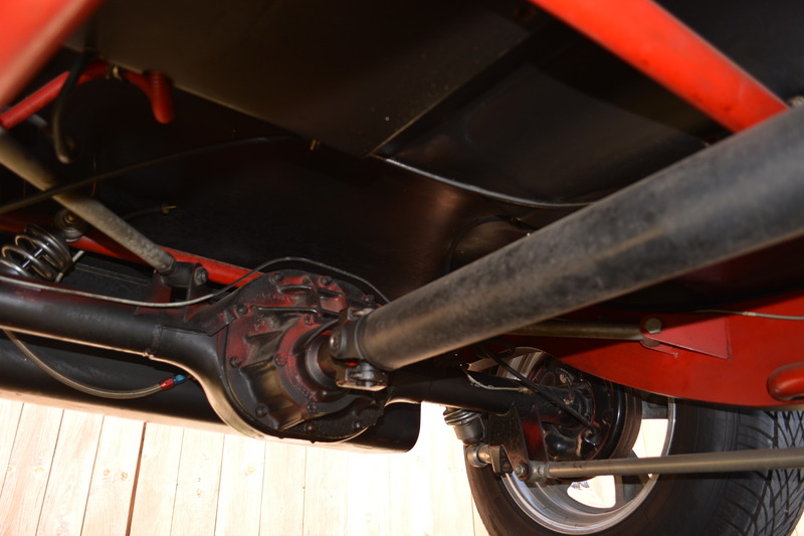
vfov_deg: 47.9
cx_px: 402
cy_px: 268
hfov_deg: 67.4
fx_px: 603
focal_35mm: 27
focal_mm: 18
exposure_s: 1/125
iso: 220
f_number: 3.5
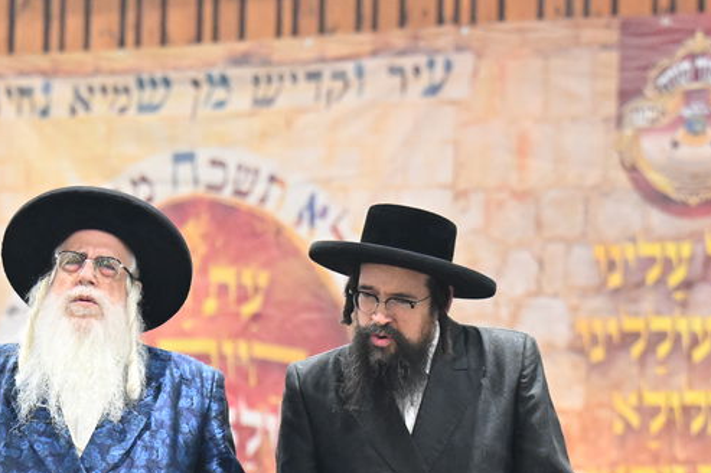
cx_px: 185
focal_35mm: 341
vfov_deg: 4.0
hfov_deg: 6.0
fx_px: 6730
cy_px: 578
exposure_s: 1/200
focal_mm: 120
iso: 5000
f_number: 3.2
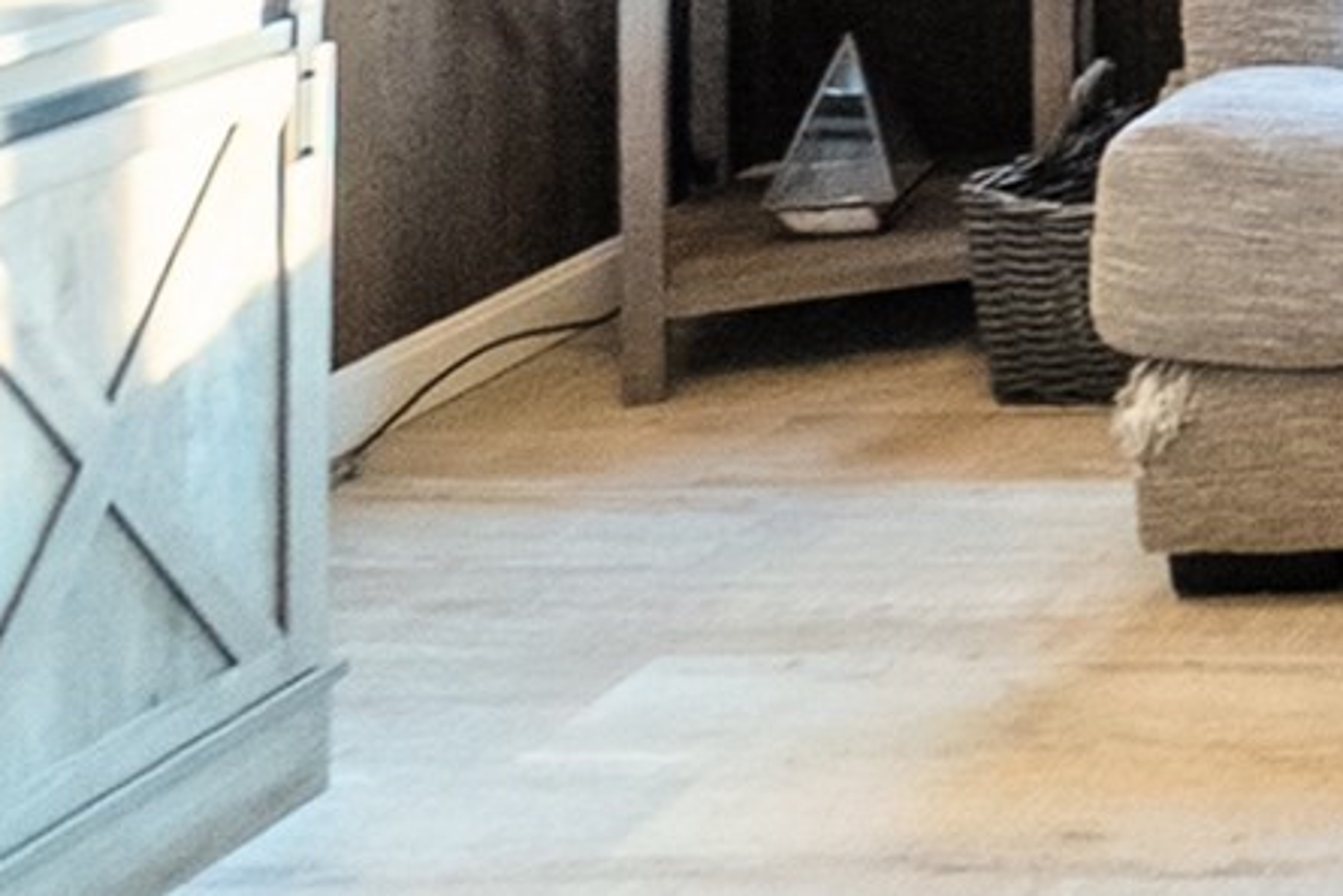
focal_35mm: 69
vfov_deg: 17.0
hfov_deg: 19.0
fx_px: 2575
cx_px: 2632
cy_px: -602
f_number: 5.6
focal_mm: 10
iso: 1600
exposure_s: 1/250
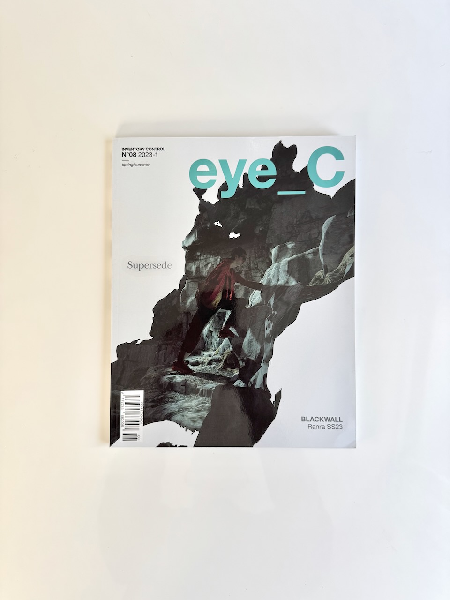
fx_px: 416
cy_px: 300
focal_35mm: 24
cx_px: 225
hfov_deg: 56.8
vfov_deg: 71.6
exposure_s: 1/121
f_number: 1.78
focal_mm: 6.76
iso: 125
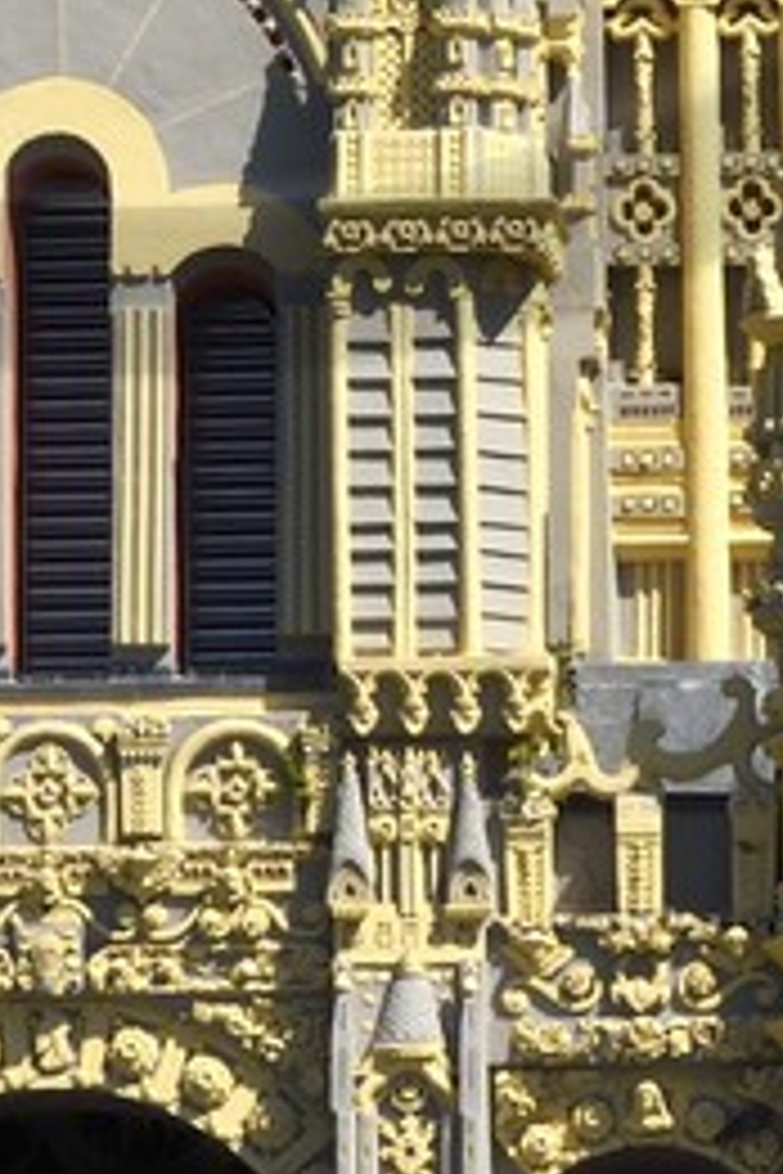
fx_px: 10994
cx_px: 144
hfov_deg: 4.1
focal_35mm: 337
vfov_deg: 6.0
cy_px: -1030
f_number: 18
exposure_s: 1/200
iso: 200
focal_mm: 55
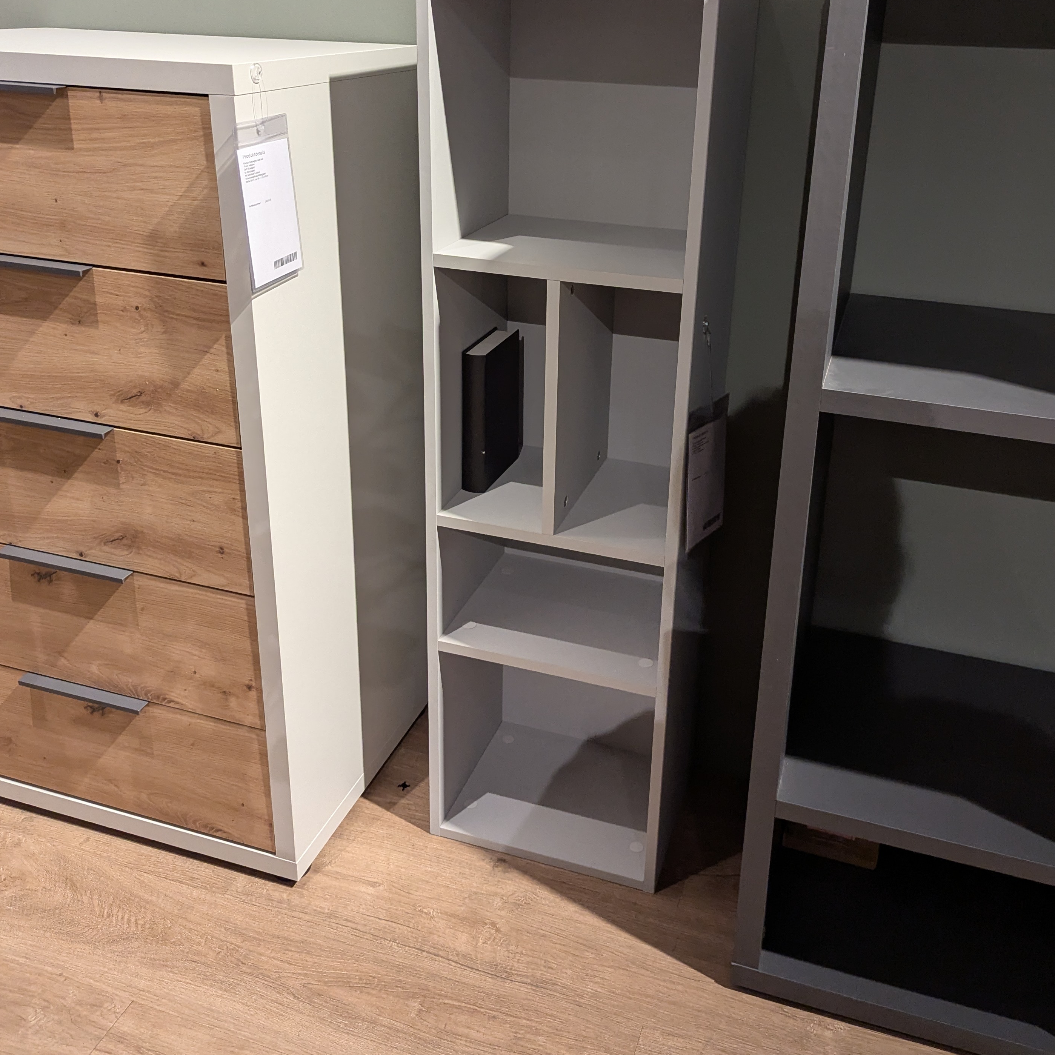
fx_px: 1069
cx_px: 552
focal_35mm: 31
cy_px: 378
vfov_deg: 51.8
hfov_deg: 52.5
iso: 753
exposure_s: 1/241
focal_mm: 6.81
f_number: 1.85
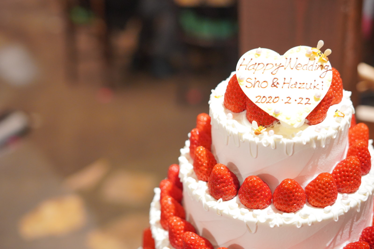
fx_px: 519
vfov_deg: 27.0
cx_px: 187
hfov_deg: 39.6
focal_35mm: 50
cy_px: 124
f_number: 2.5
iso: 4000
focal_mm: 50
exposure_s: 1/80
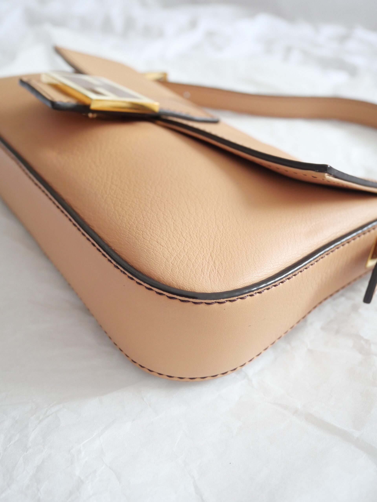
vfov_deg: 60.0
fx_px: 436
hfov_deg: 46.8
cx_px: 188
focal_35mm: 30
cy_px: 251
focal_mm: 15
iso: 1250
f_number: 3.7
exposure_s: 1/60
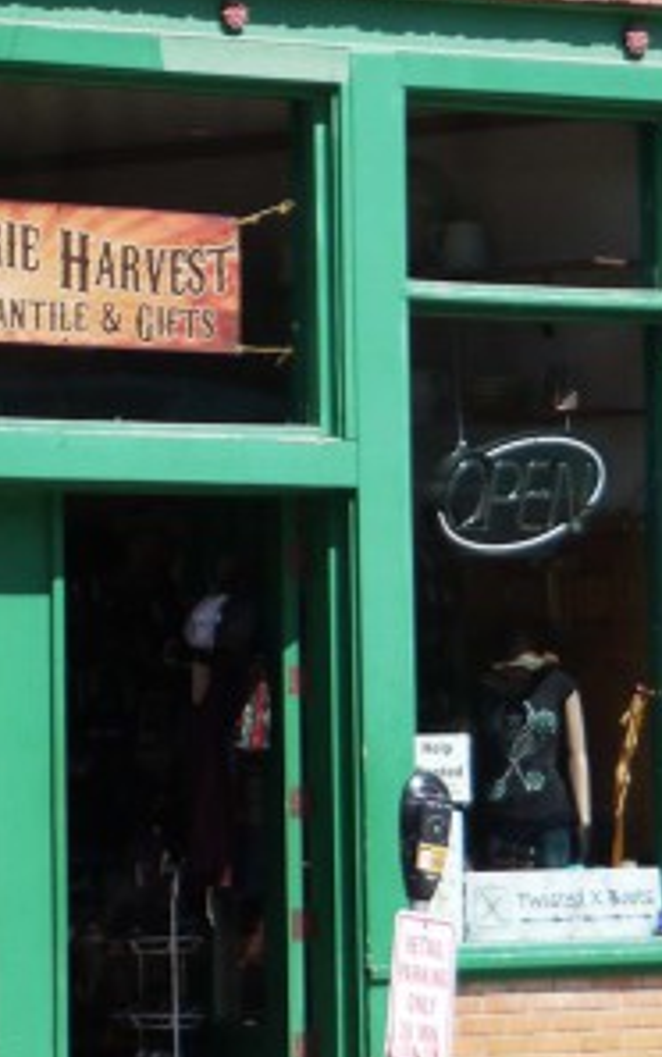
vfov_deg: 8.5
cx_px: -121
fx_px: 6947
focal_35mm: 241
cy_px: -424
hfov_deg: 5.4
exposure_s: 1/250
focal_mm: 33
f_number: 8
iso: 160
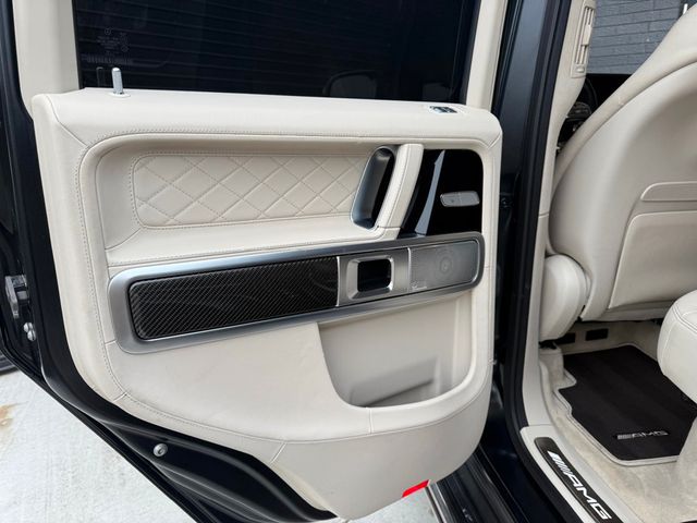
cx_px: 348
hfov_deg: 71.6
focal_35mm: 24
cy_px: 262
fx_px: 483
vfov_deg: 56.8
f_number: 1.78
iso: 80
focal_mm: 6.76
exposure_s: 1/387
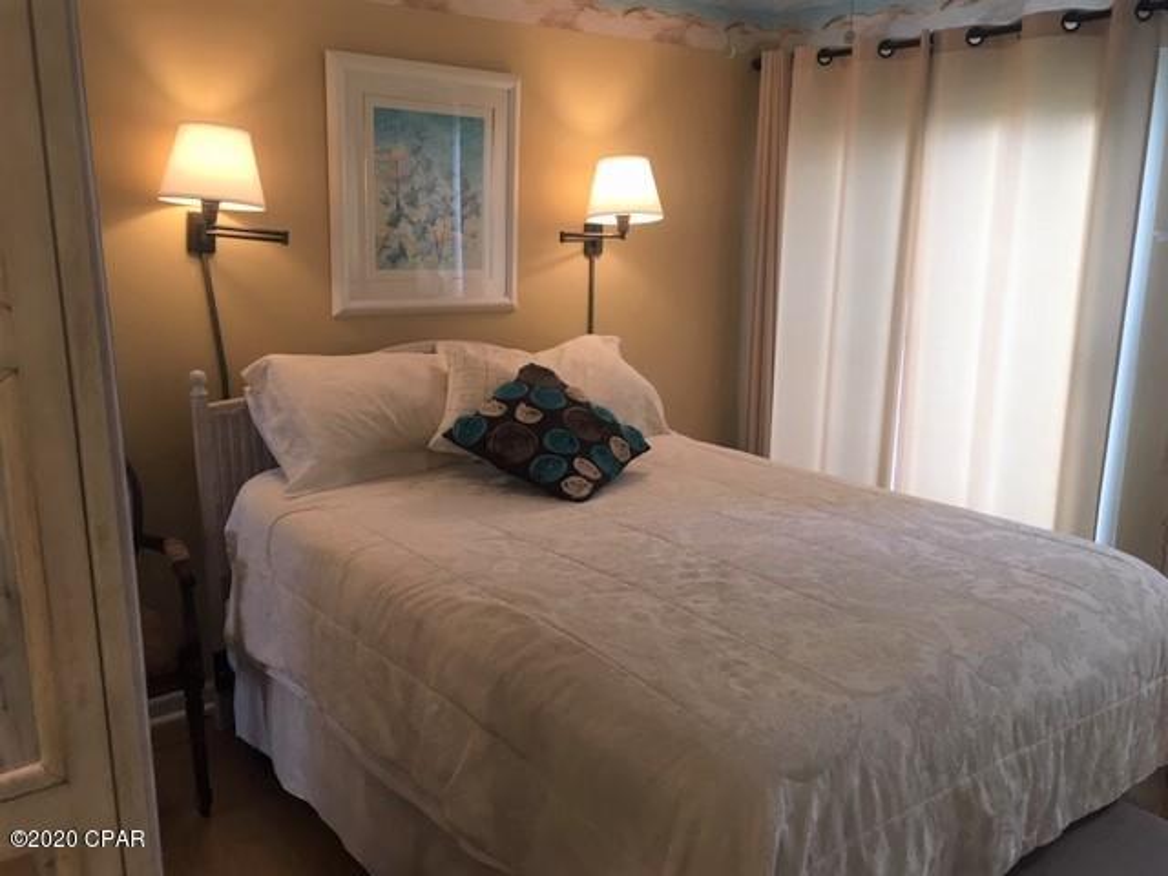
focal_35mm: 29
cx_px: 584
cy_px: 438
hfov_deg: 61.7
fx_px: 979
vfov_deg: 48.2
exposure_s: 1/30
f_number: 2.2
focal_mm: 4.15
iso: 32
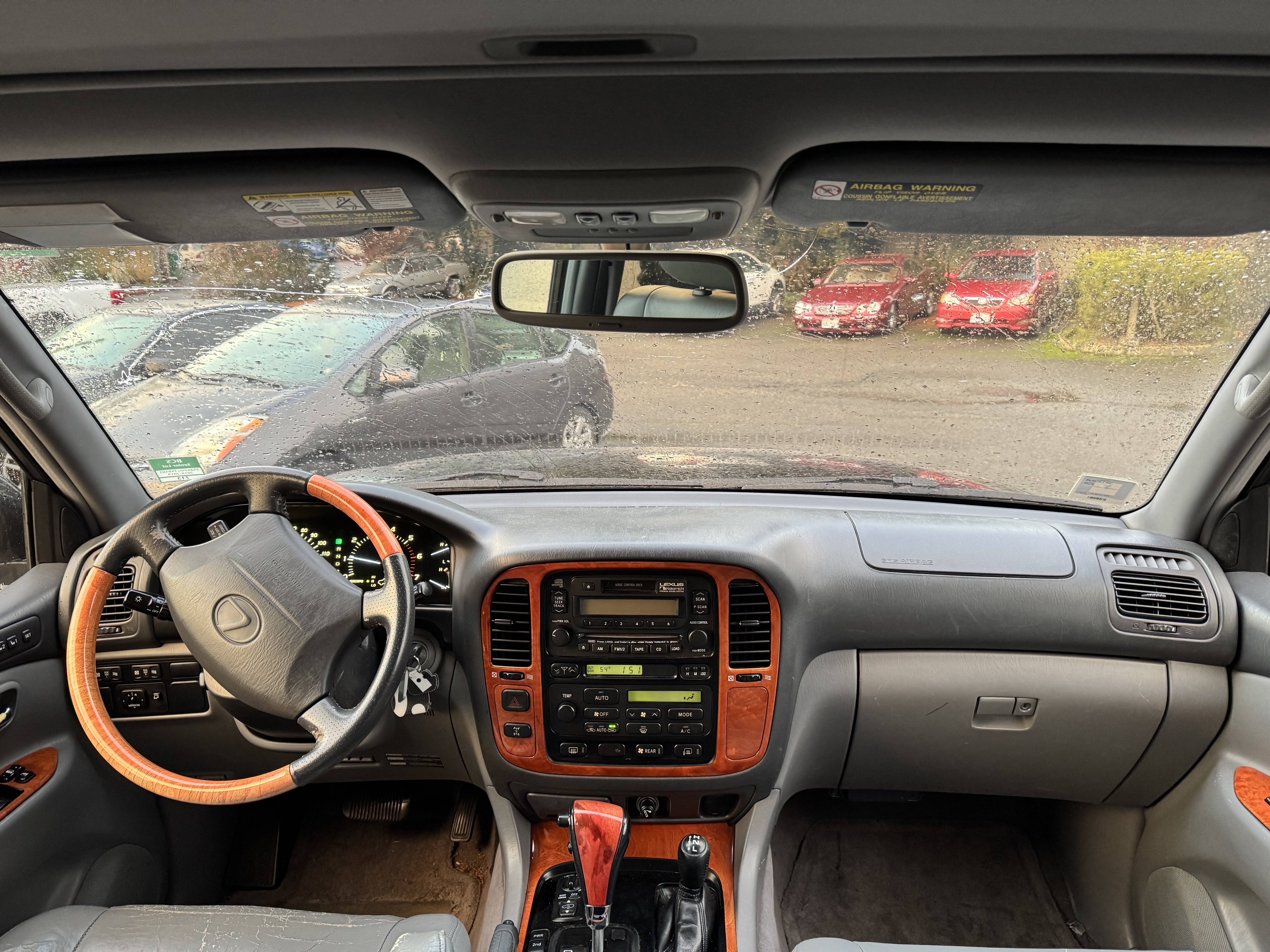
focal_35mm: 24
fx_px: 881
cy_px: 476
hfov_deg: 71.6
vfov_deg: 56.8
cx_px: 635
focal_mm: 6.76
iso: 320
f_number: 1.78
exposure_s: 1/60
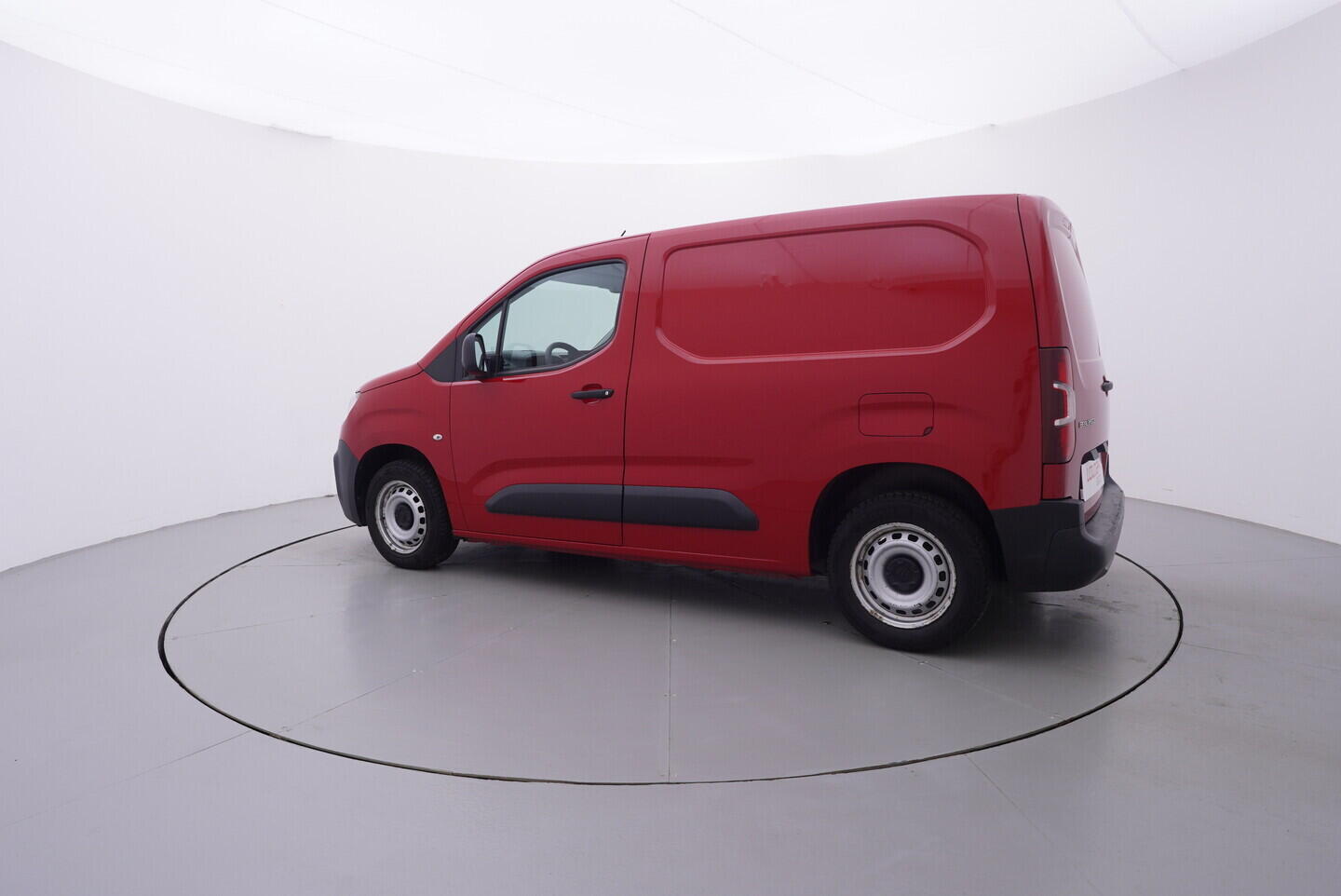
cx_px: 670
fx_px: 839
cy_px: 448
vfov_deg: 56.2
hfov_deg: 77.3
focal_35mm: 22
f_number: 5
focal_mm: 15
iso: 200
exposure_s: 1/80
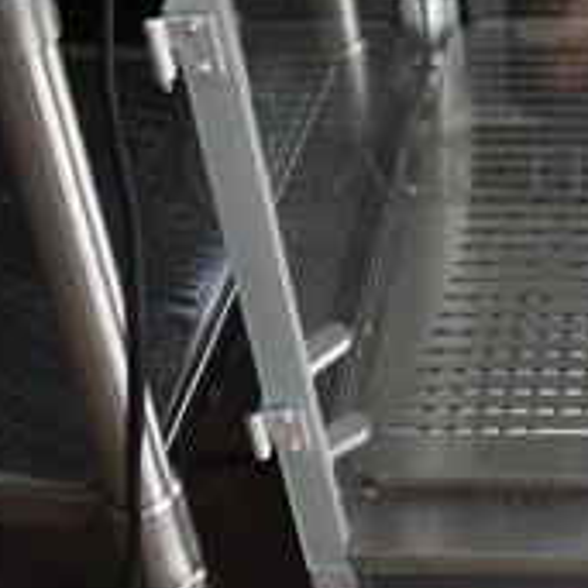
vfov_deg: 20.6
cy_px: 24
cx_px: 695
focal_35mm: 82
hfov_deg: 19.9
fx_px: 1576
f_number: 4
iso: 400
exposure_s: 1/250
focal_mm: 18
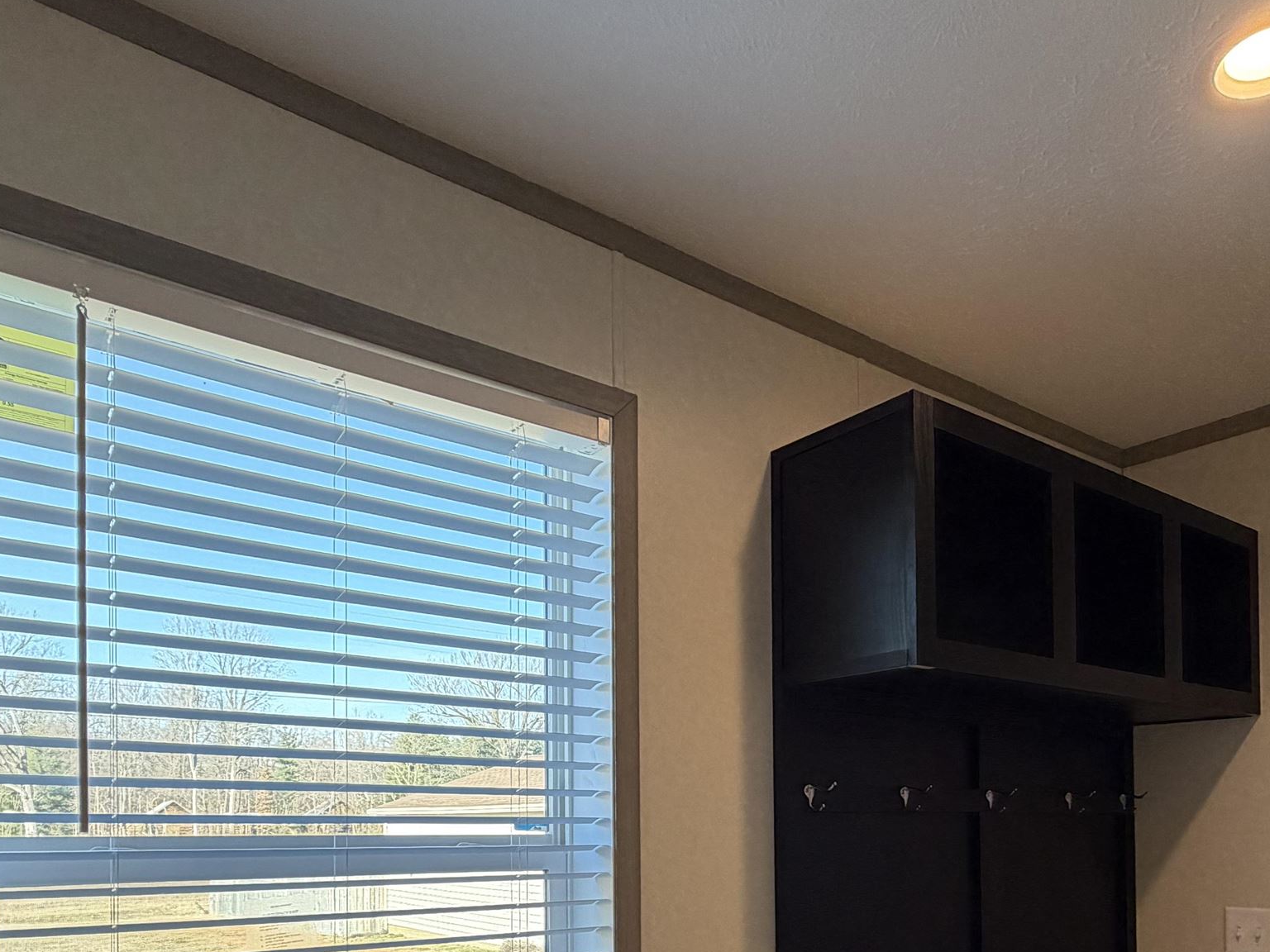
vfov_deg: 45.9
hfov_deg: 63.2
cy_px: 824
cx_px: 721
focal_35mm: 28
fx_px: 1027
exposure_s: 1/120
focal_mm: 2.22
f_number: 2.2
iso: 80
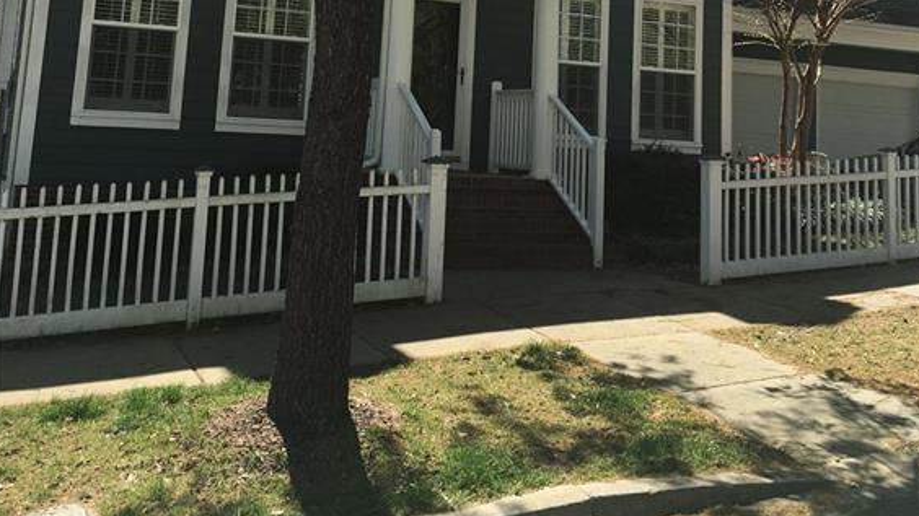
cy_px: -2
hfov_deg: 47.4
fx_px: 1048
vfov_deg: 26.2
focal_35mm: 43
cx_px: 460
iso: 25
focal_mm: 4.15
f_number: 2.2
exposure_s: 1/1054
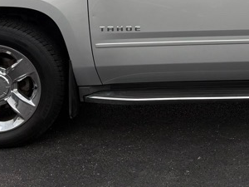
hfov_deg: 23.0
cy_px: -16
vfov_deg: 17.4
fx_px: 590
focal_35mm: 82
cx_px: 240
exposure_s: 1/898
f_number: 1.78
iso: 80
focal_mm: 6.76
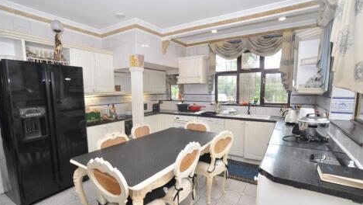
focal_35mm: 18
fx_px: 169
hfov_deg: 94.2
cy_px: 108
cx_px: 180
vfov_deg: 62.3
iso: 400
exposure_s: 1/100
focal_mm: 11
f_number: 5
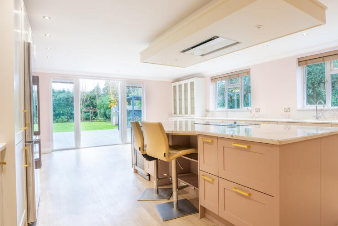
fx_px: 207
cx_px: 216
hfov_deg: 76.9
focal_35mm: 22
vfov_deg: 57.2
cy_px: 112
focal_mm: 16
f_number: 11
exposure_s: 1/8
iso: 400
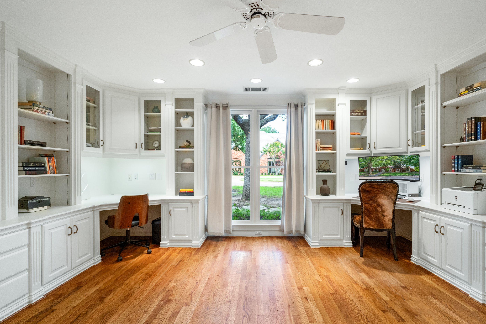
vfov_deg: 70.4
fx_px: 229
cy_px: 168
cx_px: 257
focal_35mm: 17
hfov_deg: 93.2
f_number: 5.6
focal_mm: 16
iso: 800
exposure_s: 1/20
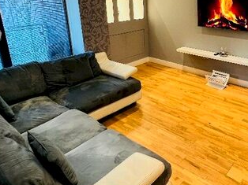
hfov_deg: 59.0
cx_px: 181
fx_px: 208
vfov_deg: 47.2
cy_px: 59
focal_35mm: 29
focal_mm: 1.57
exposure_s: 1/50
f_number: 1.8
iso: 200
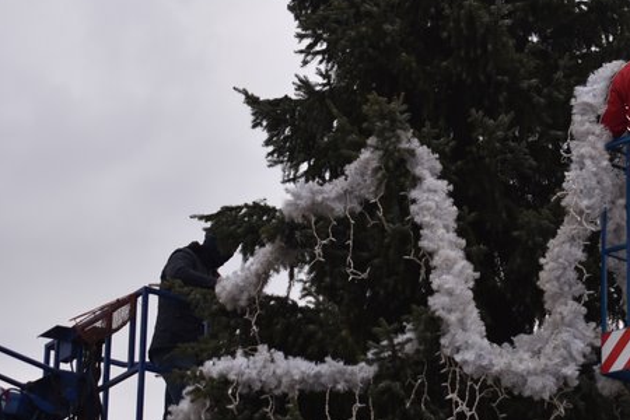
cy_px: 263
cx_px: 473
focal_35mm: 125
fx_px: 2187
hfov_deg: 16.3
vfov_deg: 11.0
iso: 100
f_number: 5.6
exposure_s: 1/125
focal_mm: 50
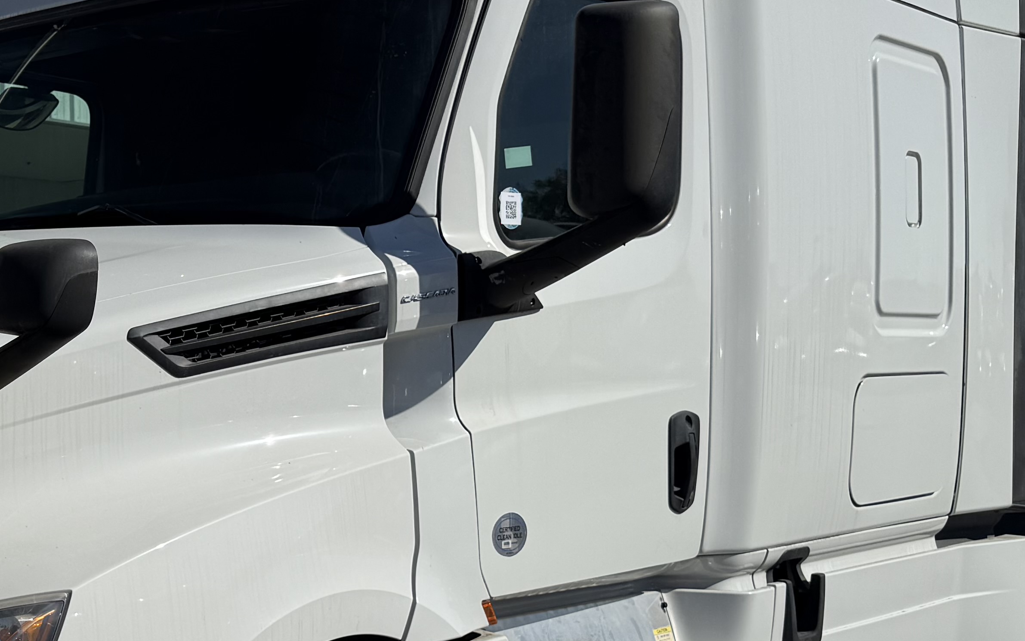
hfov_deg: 31.6
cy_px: 375
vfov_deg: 21.3
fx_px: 1704
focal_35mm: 61
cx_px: 72
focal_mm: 6.76
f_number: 1.78
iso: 80
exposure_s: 1/11905
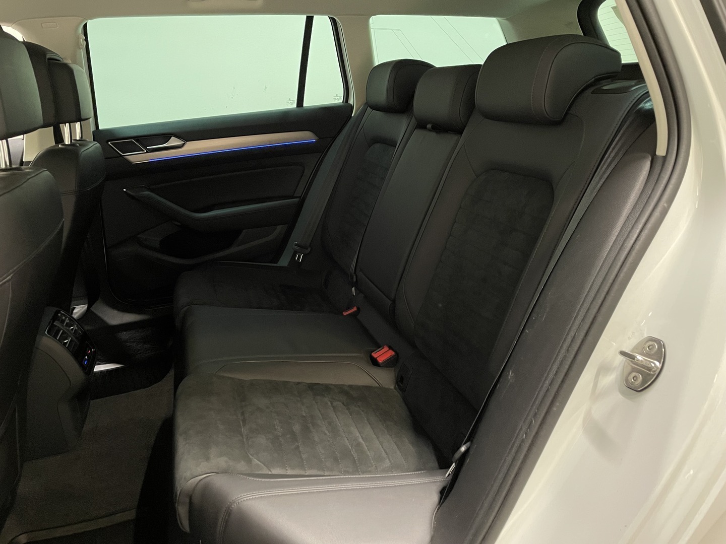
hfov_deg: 67.3
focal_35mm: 26
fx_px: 545
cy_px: 272
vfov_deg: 53.1
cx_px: 363
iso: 500
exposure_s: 1/50
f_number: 1.6
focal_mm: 4.2
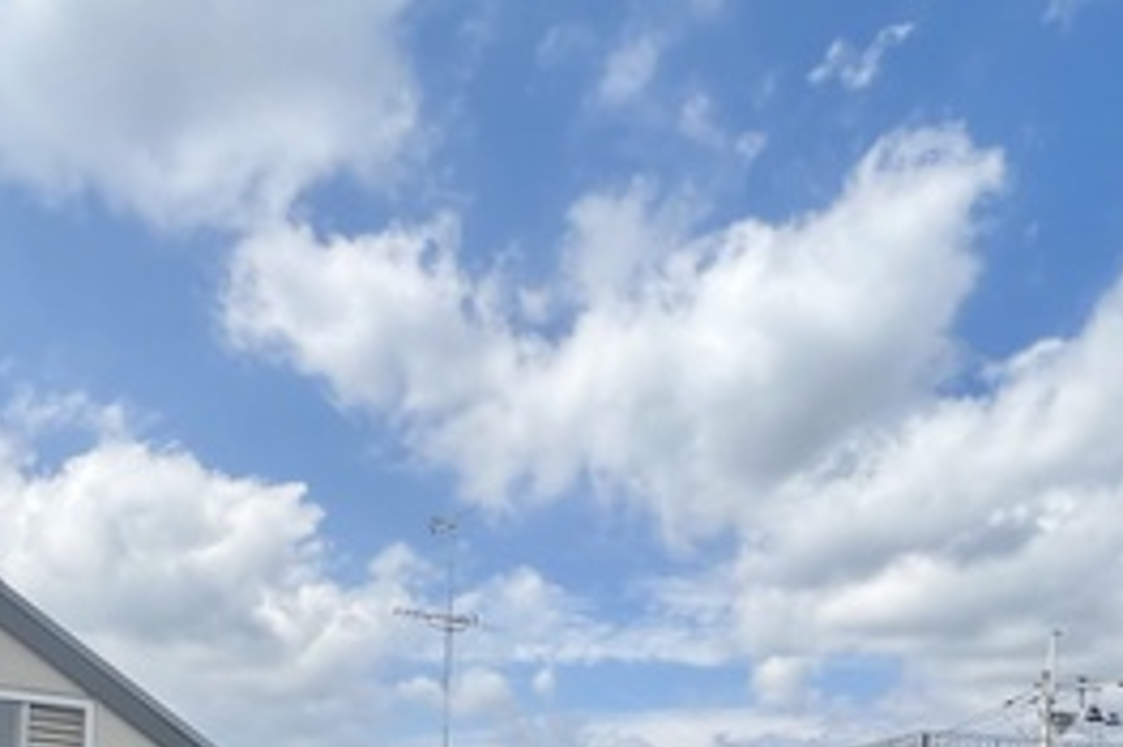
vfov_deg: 30.8
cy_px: 911
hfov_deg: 52.5
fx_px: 1122
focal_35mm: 36
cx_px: 414
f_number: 1.8
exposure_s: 1/2053
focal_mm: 1.57
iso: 32
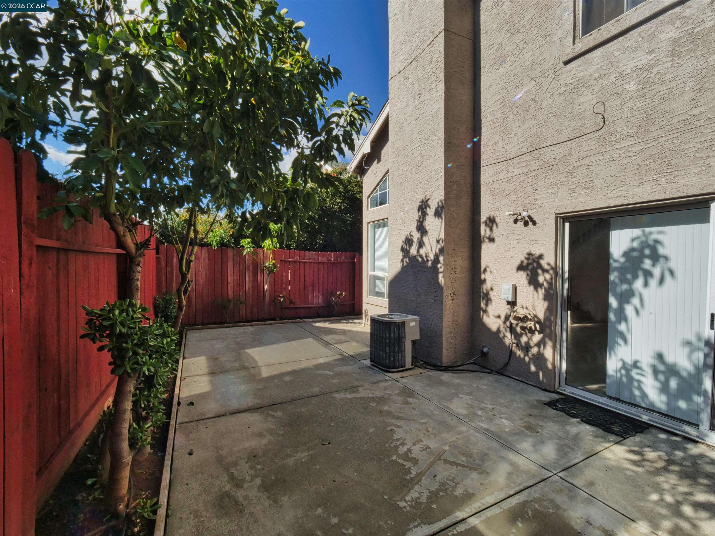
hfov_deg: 102.1
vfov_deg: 85.7
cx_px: 358
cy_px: 268
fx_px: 289
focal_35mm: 14
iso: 160
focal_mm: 7
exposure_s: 1/100
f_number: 18
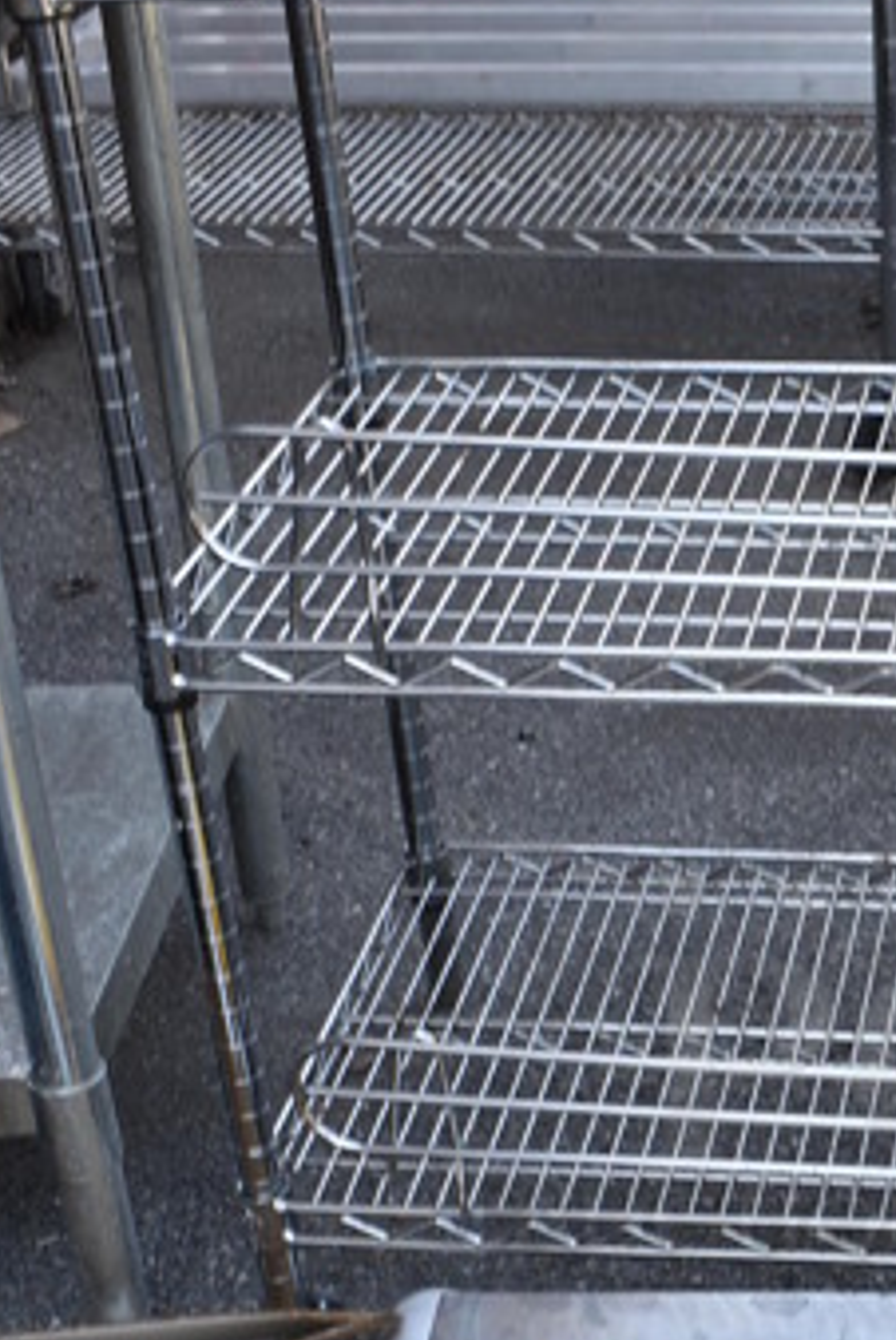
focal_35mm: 73
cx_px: 928
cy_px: 1057
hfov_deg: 18.2
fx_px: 2720
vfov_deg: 27.2
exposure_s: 1/125
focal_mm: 18
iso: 200
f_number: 5.6
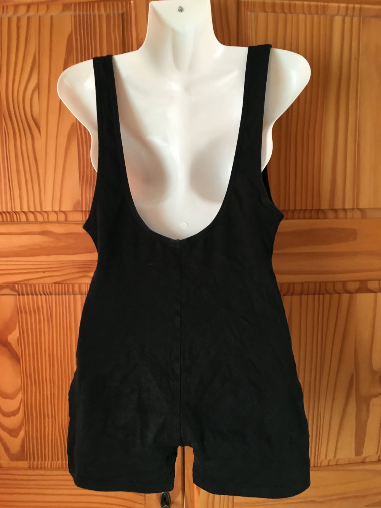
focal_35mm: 29
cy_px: 254
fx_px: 426
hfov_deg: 48.2
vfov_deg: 61.7
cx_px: 190
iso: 125
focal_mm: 4.15
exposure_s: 1/33
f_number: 2.2
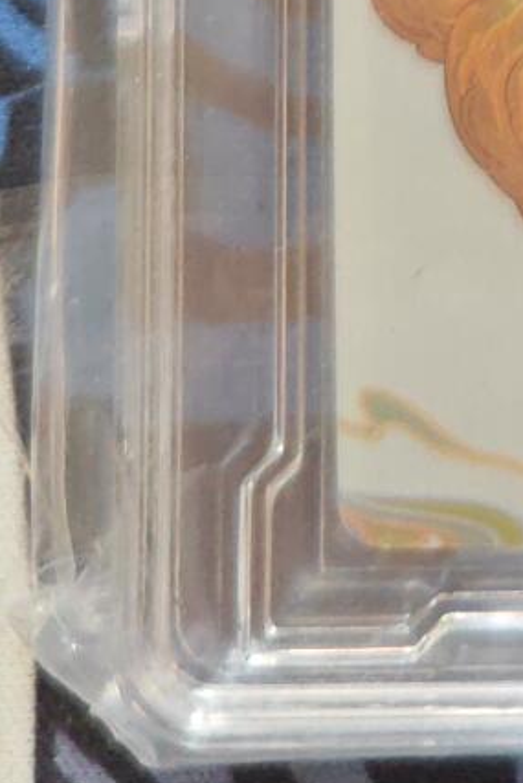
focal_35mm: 114
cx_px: 1002
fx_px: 2482
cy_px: -755
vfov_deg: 14.9
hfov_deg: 11.1
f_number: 1.6
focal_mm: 5.4
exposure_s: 1/220
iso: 400
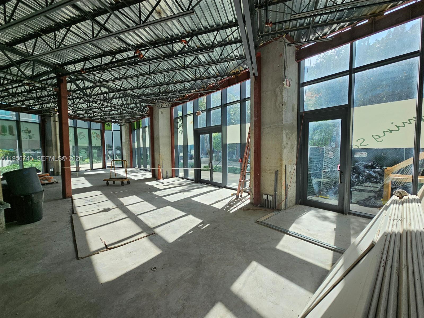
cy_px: 159
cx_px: 212
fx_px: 159
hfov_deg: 106.2
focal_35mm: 13
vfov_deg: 89.9
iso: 50
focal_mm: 2.2
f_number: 2.2
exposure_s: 1/823
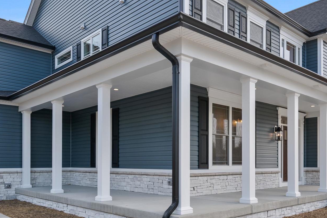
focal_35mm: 33
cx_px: 184
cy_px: 160
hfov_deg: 57.1
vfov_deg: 39.1
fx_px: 300
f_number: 7.1
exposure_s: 1/60
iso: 250
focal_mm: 20
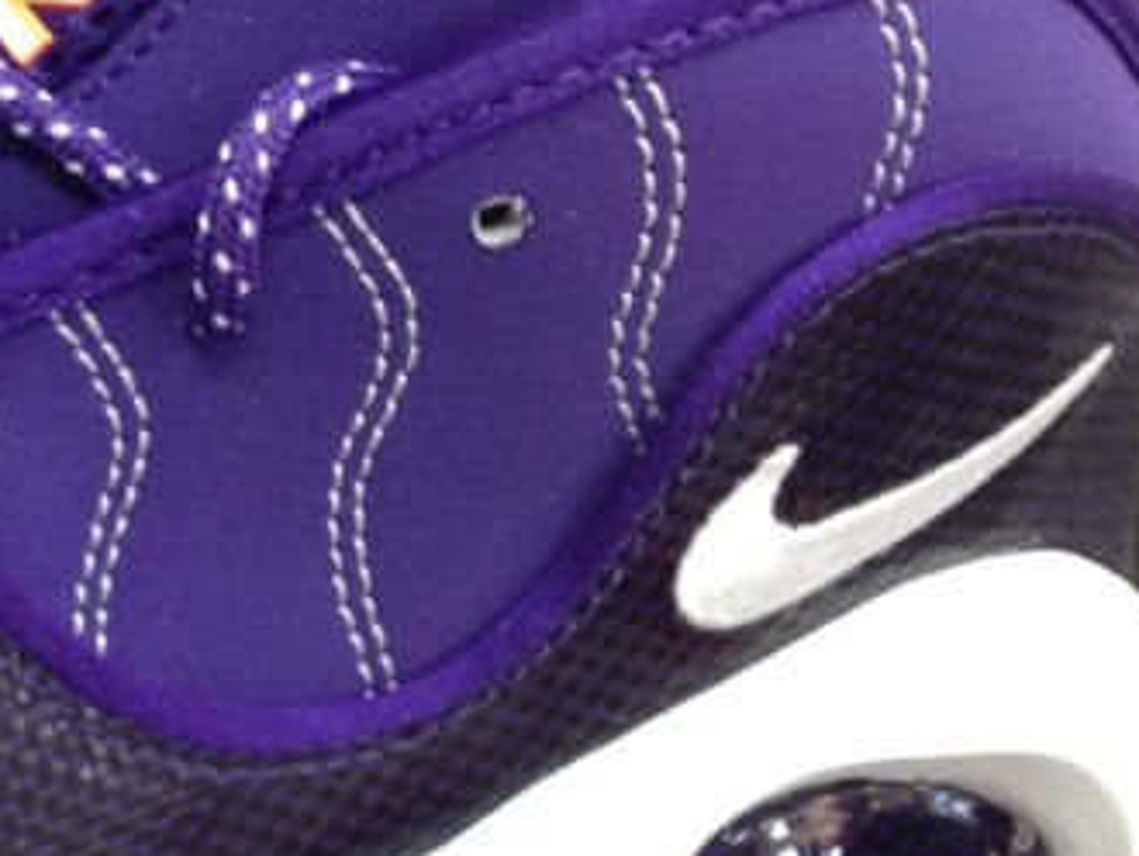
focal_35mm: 106
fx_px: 3490
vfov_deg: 14.0
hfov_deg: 17.3
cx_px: -376
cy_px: 428
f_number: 2.4
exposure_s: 1/20
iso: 160
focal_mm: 4.28
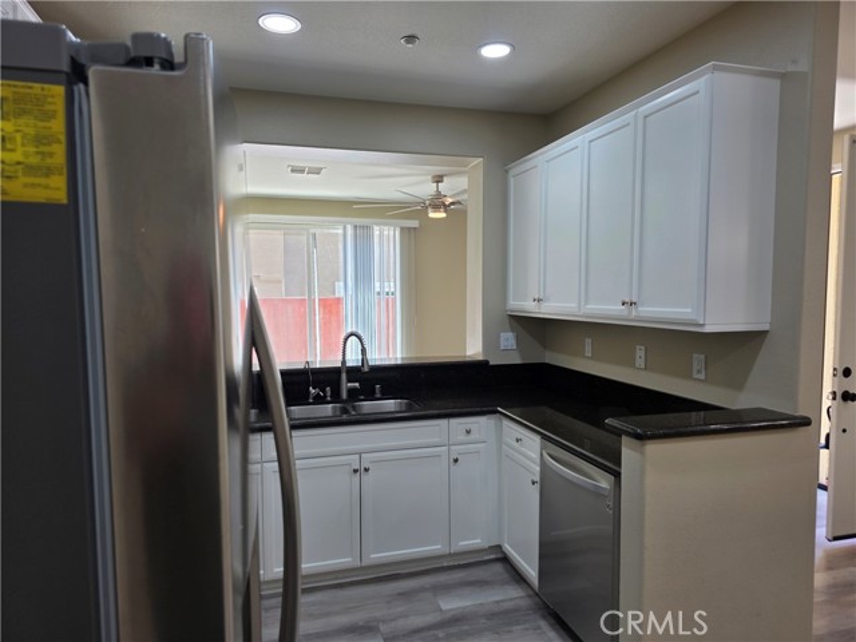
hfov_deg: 73.9
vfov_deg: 58.9
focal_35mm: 23
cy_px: 321
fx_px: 569
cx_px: 428
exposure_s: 1/120
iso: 50
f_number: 1.7
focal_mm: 6.3
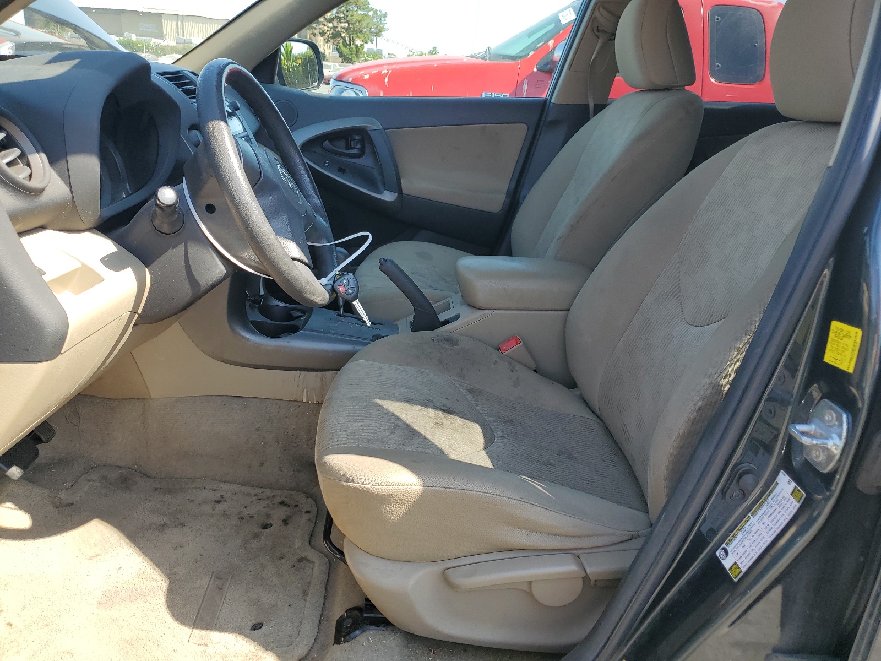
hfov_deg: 67.3
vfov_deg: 53.1
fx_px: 662
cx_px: 440
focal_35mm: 26
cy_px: 330
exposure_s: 1/625
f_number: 1.5
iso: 50
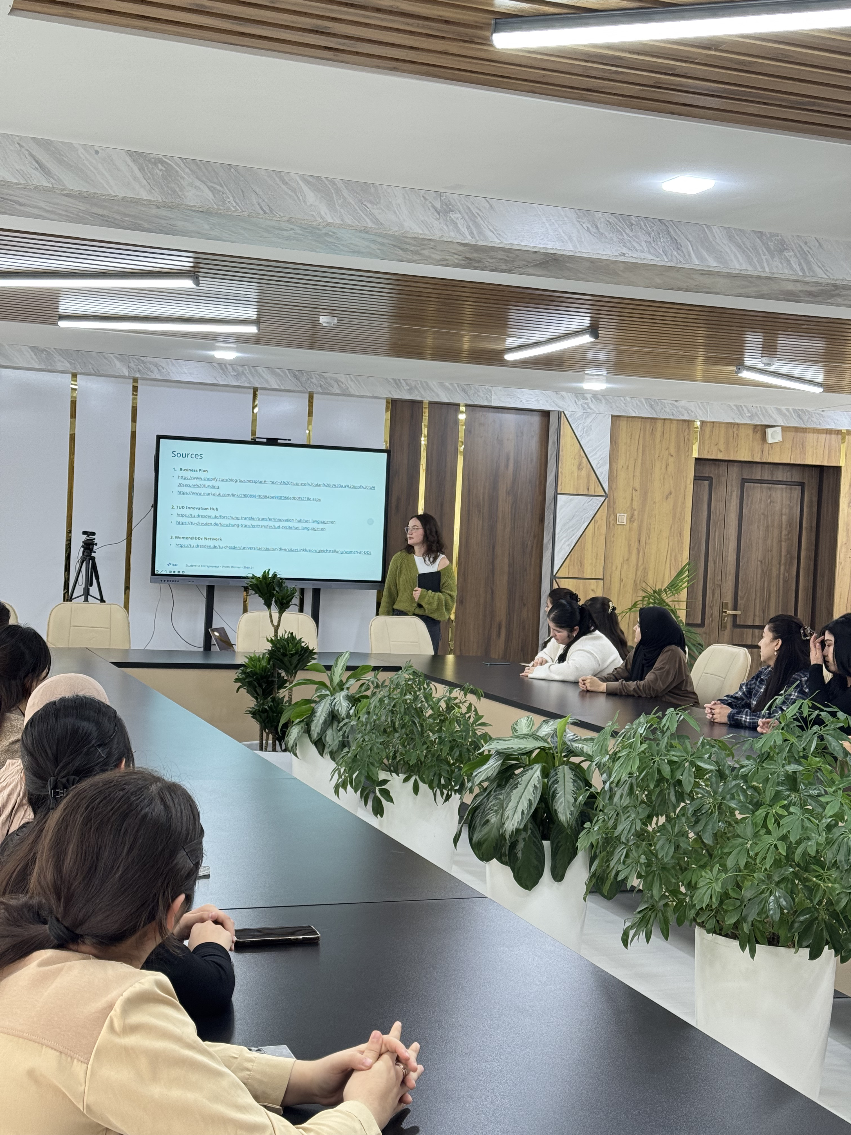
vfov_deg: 39.7
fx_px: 1573
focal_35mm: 48
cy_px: 568
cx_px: 426
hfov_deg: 30.3
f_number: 1.78
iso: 125
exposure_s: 1/100
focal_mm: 6.76
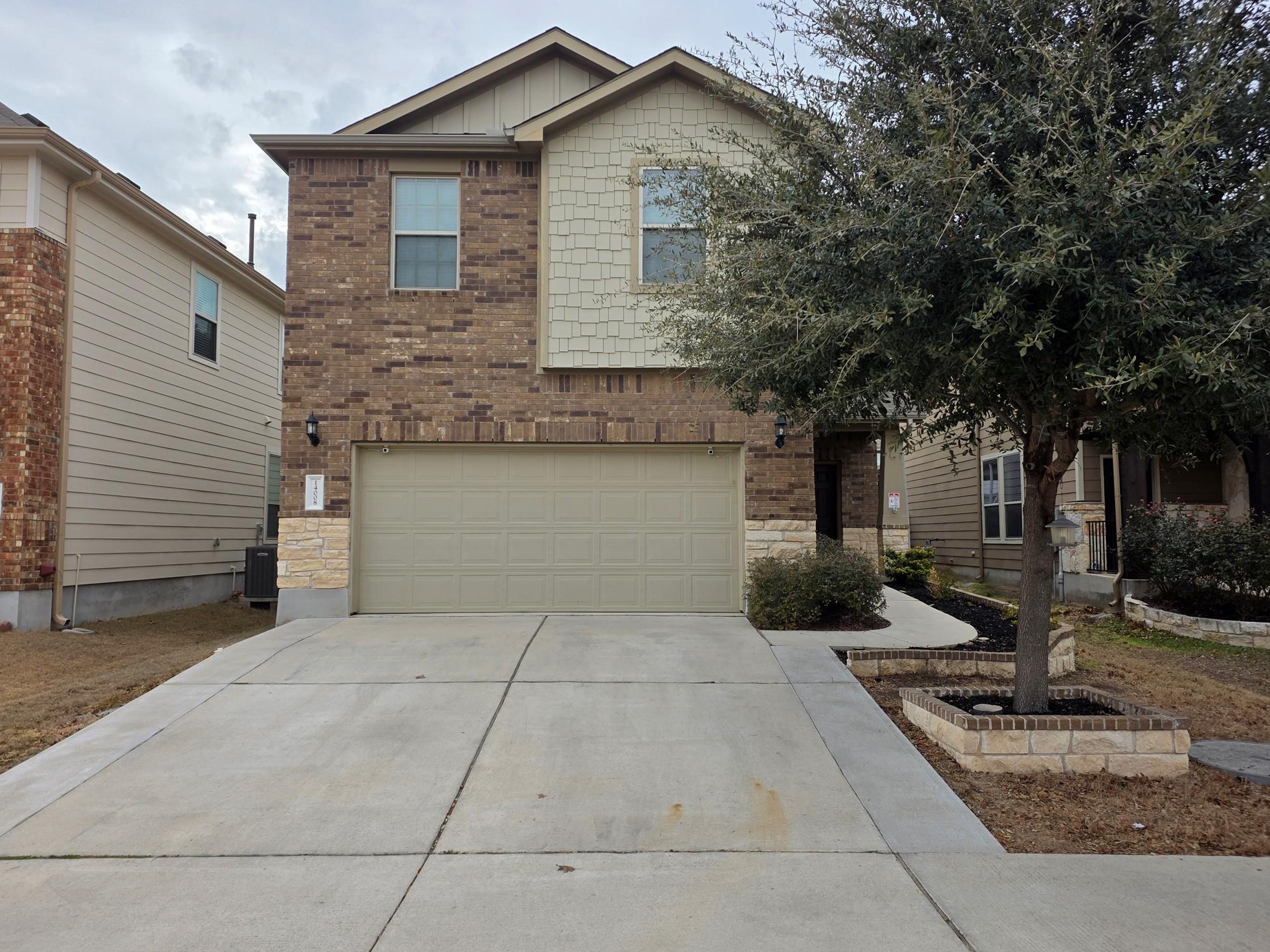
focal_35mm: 24
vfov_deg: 56.8
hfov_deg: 71.6
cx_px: 644
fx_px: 880
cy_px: 486
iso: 80
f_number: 1.7
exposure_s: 1/1437
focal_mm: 6.25
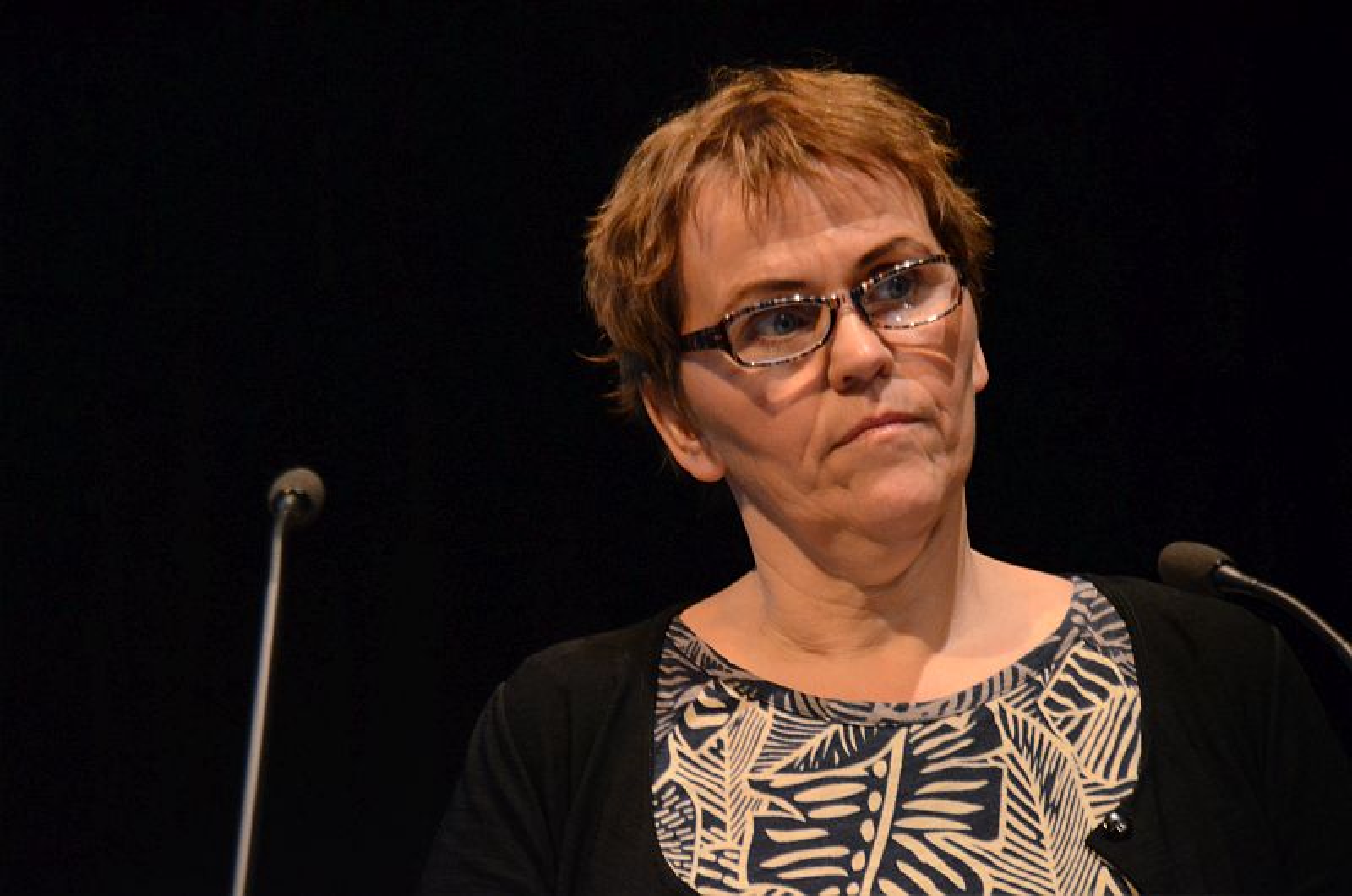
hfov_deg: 10.2
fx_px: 7590
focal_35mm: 202
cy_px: 448
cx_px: 676
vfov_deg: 6.8
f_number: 5.6
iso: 3200
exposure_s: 1/60
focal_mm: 135
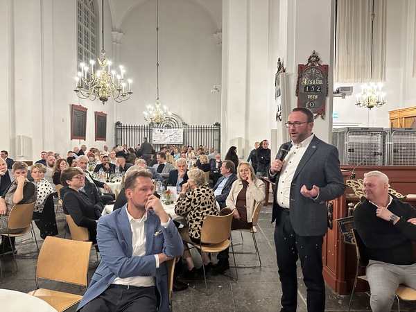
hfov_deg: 71.6
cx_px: 208
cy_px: 156
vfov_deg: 56.8
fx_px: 288
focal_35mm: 24
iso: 500
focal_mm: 6.86
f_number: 1.78
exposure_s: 1/50
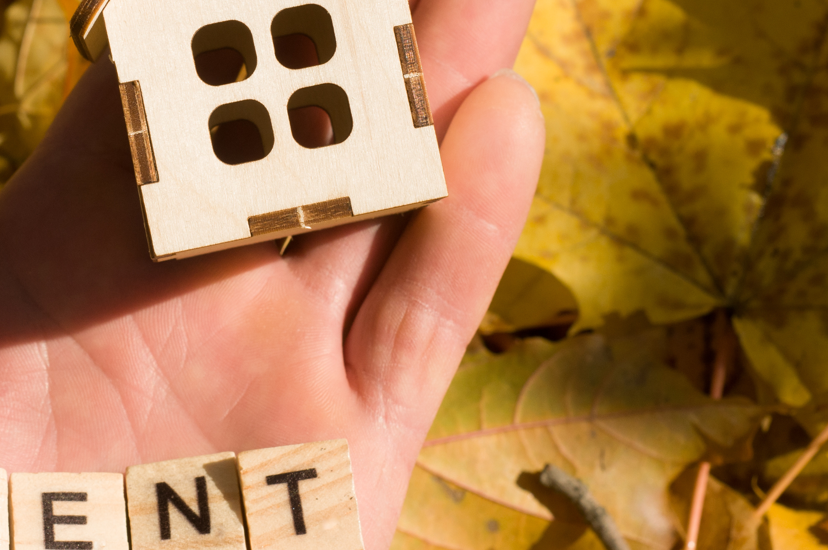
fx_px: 2688
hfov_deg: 17.4
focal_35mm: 117
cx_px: 185
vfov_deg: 11.7
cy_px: 199
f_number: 8
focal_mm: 50
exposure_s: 1/400
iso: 100
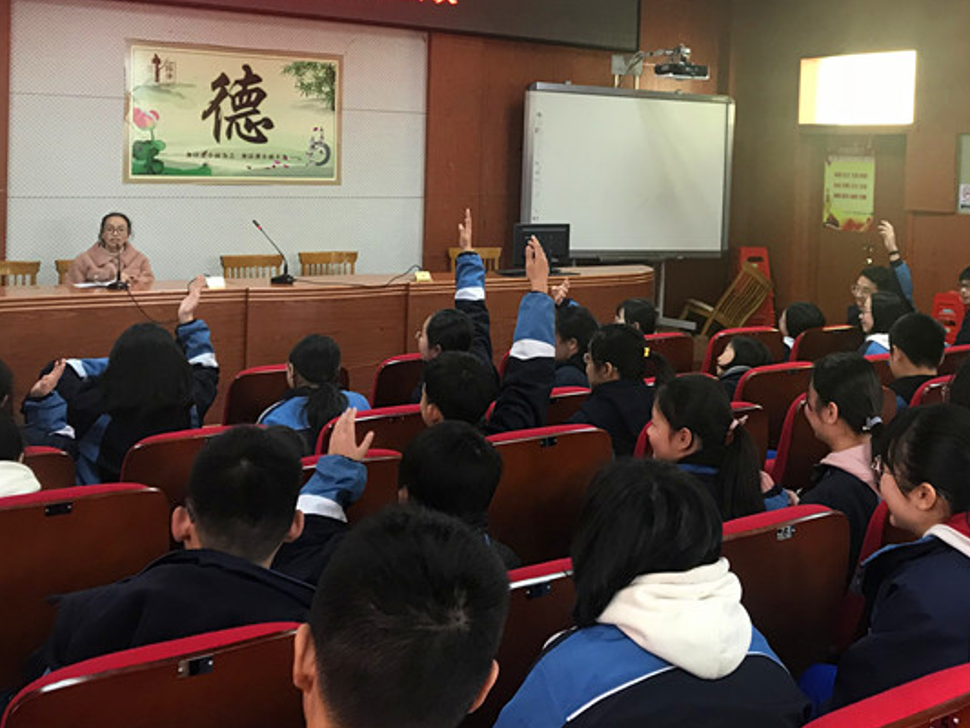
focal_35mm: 42
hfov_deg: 44.1
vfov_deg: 33.8
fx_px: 1177
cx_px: 648
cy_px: 198
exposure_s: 1/15
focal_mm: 3.99
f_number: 1.8
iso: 50
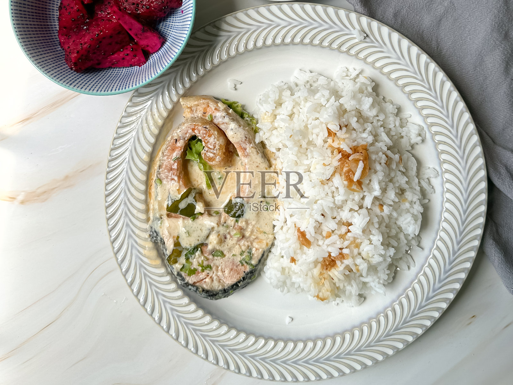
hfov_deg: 71.6
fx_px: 356
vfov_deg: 56.8
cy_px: 192
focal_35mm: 24
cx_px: 256
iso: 80
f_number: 1.8
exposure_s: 1/620
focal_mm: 6.86
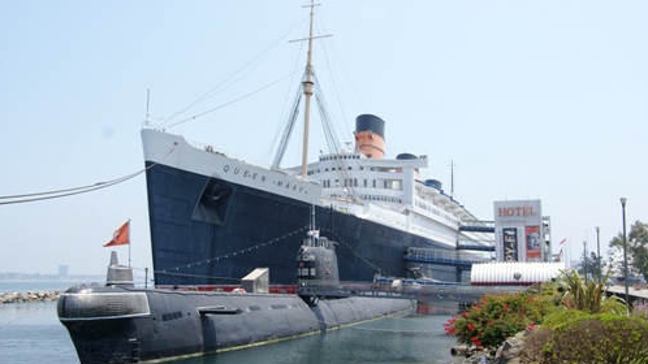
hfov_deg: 56.6
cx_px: 325
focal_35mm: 35
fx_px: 601
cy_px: 196
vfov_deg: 33.7
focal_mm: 22
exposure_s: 1/200
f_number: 9
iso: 100
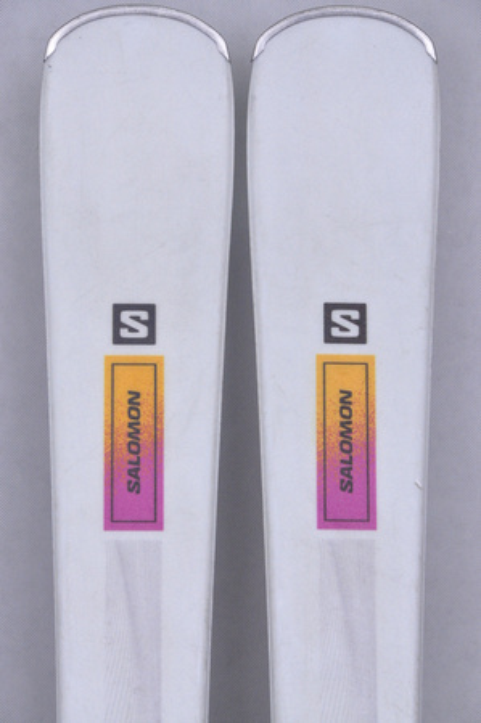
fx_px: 3164
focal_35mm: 158
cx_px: 240
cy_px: 362
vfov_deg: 13.1
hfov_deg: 8.7
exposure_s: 1/125
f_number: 9.5
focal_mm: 105
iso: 3200
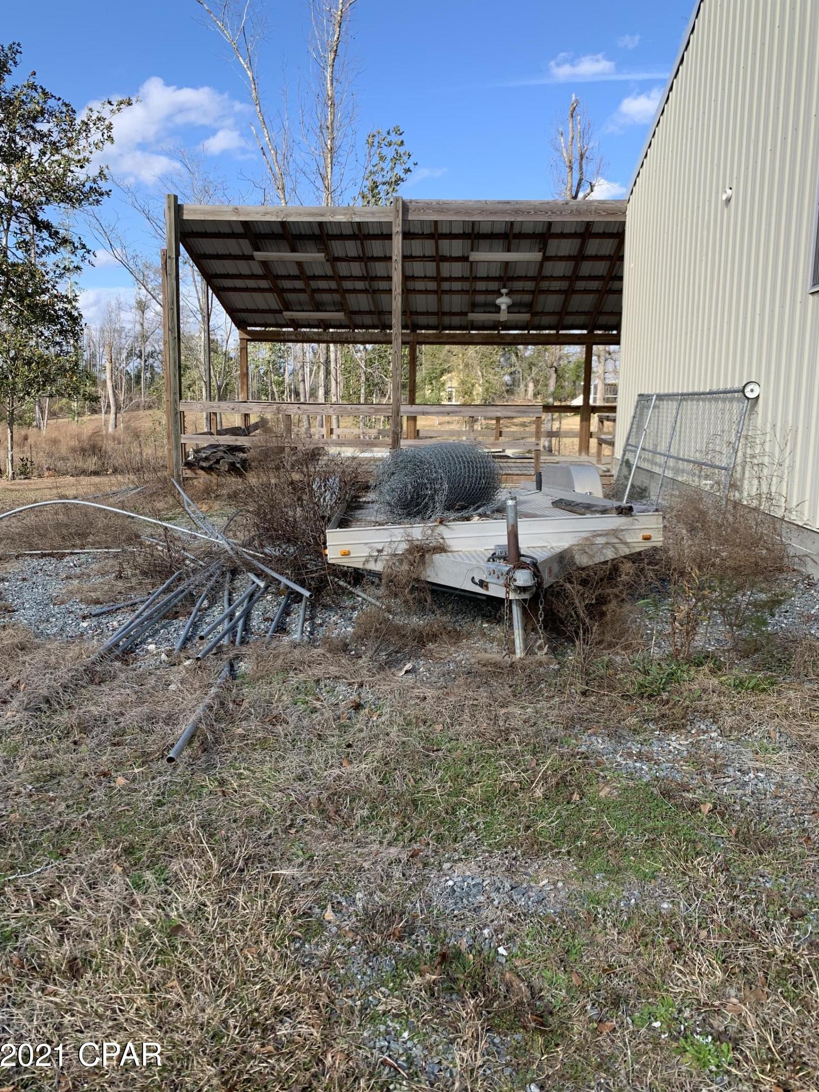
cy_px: 538
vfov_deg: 65.3
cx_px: 398
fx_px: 852
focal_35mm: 27
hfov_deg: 51.3
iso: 25
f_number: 1.8
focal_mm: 4.25
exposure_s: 1/1235
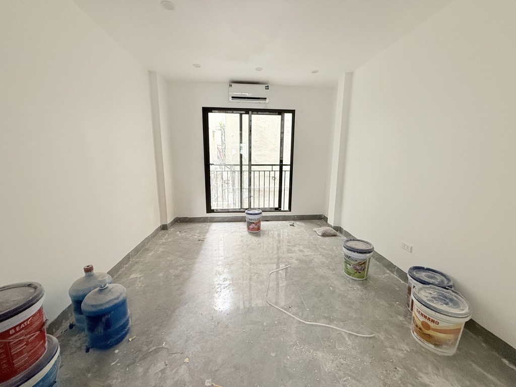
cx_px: 258
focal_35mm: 14
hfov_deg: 102.1
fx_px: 209
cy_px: 194
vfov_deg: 85.7
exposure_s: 1/99
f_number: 2.2
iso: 250
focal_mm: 2.22
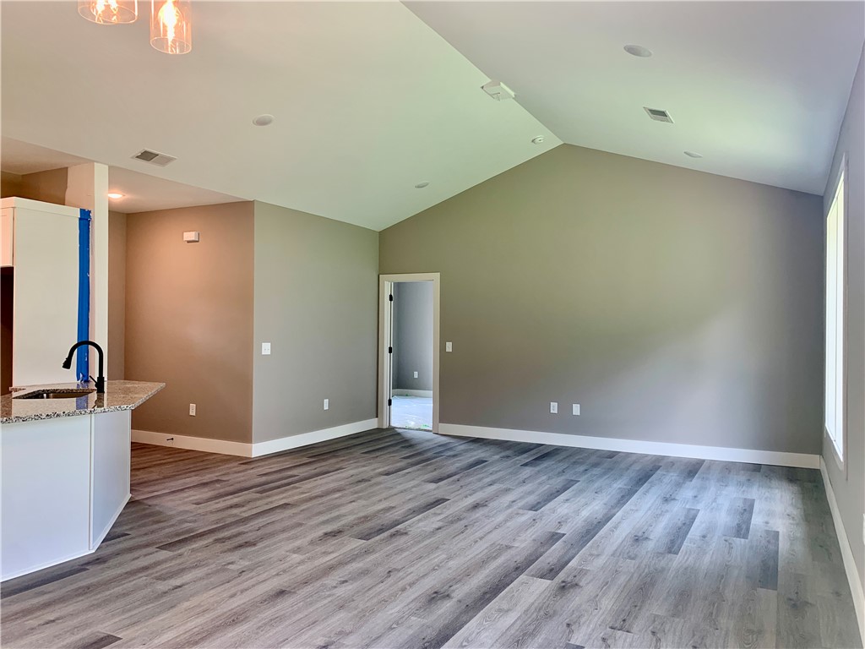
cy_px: 324
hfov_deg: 67.3
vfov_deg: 53.1
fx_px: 650
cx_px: 432
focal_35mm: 26
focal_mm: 4.25
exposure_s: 1/60
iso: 50
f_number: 1.8
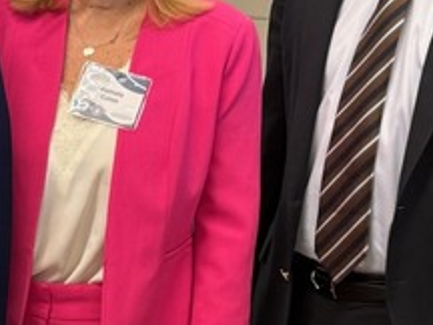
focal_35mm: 60
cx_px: 12
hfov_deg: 30.2
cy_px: 45
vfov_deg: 23.9
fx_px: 751
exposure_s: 1/114
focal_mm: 6.76
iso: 200
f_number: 1.78
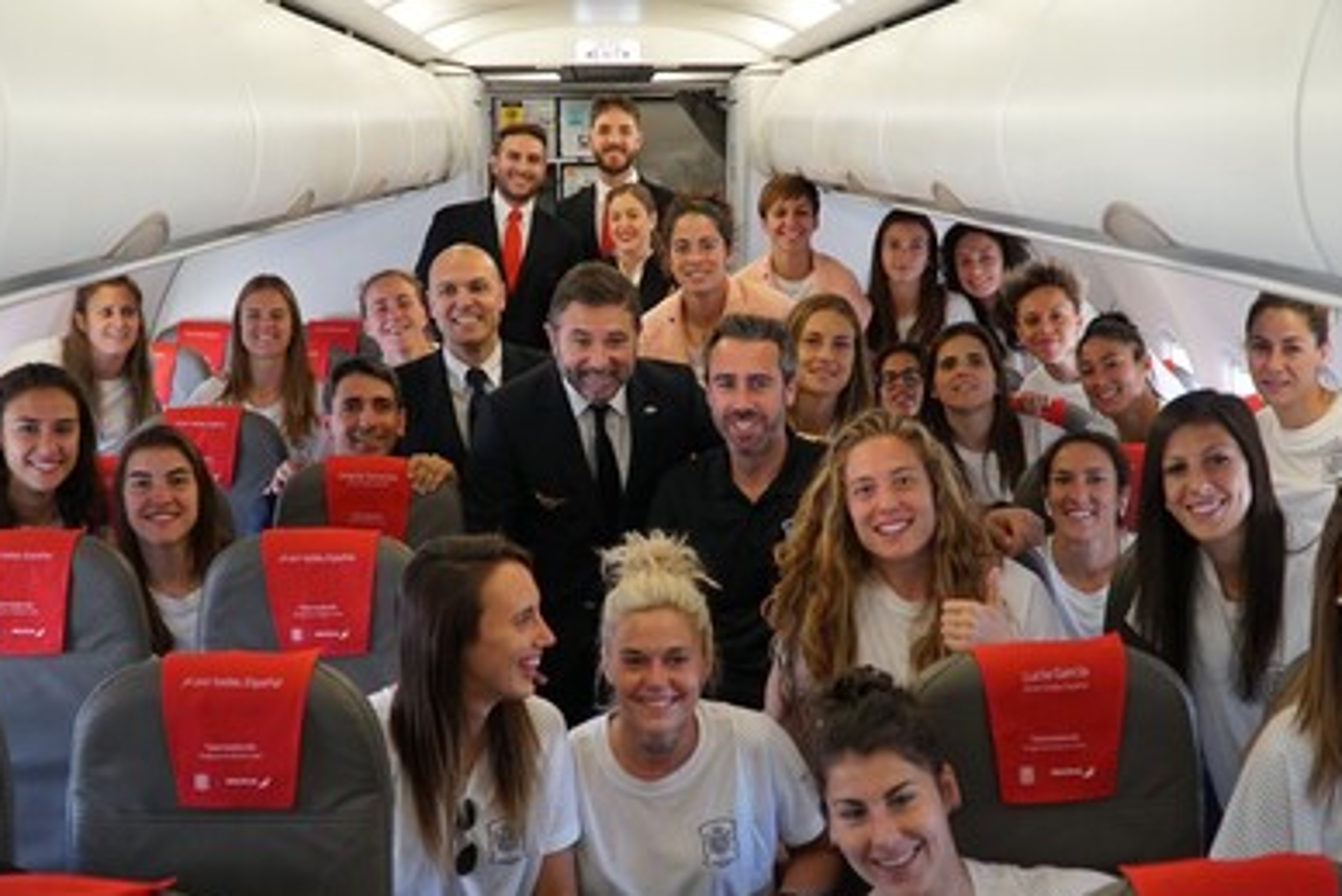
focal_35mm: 39
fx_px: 1454
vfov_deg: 34.2
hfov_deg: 49.5
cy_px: 458
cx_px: 626
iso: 2000
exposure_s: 1/160
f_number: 4
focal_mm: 24
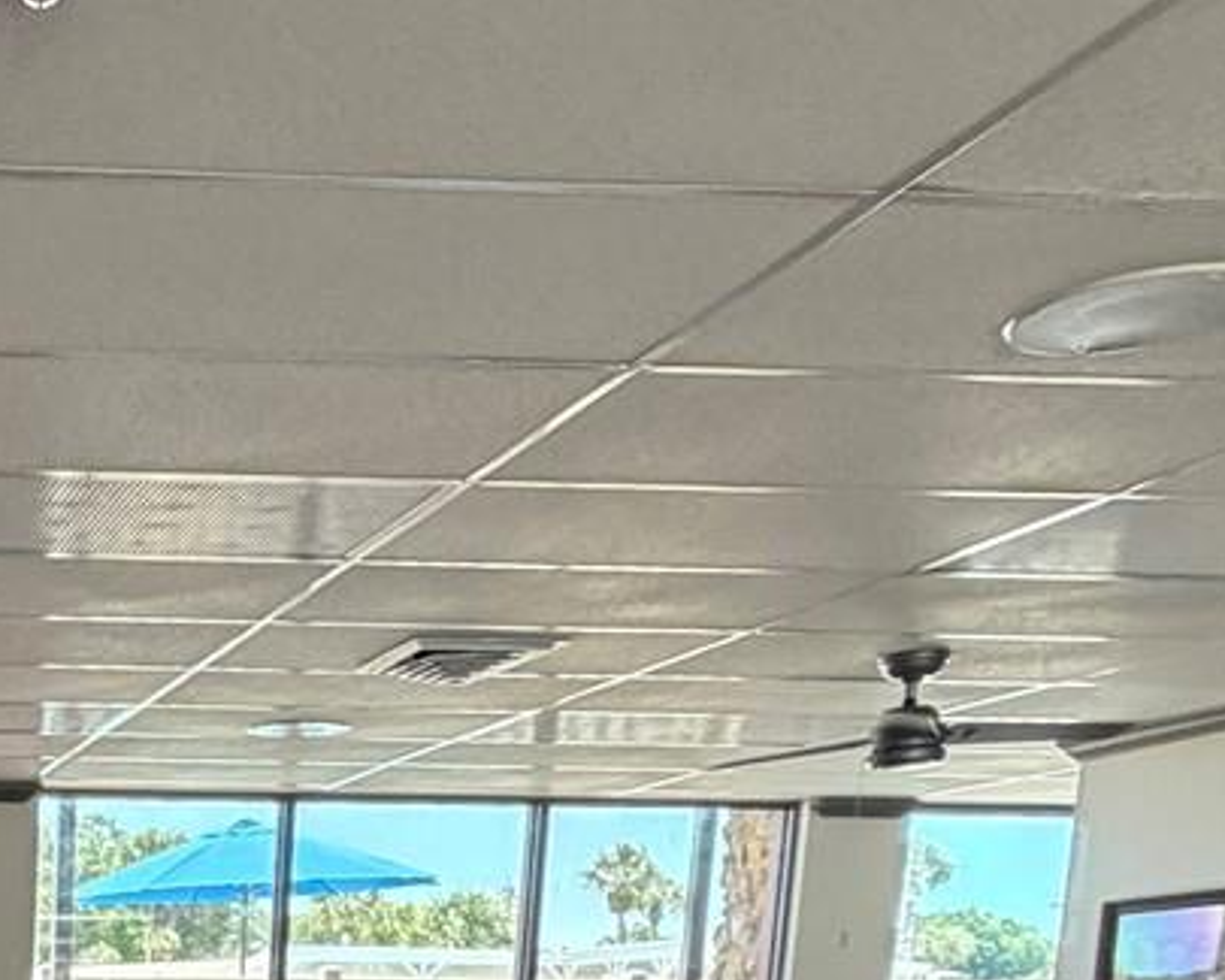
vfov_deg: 23.7
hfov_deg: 29.6
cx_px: -260
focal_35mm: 54
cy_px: 1376
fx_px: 1958
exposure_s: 1/60
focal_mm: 2.22
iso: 250
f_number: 2.2
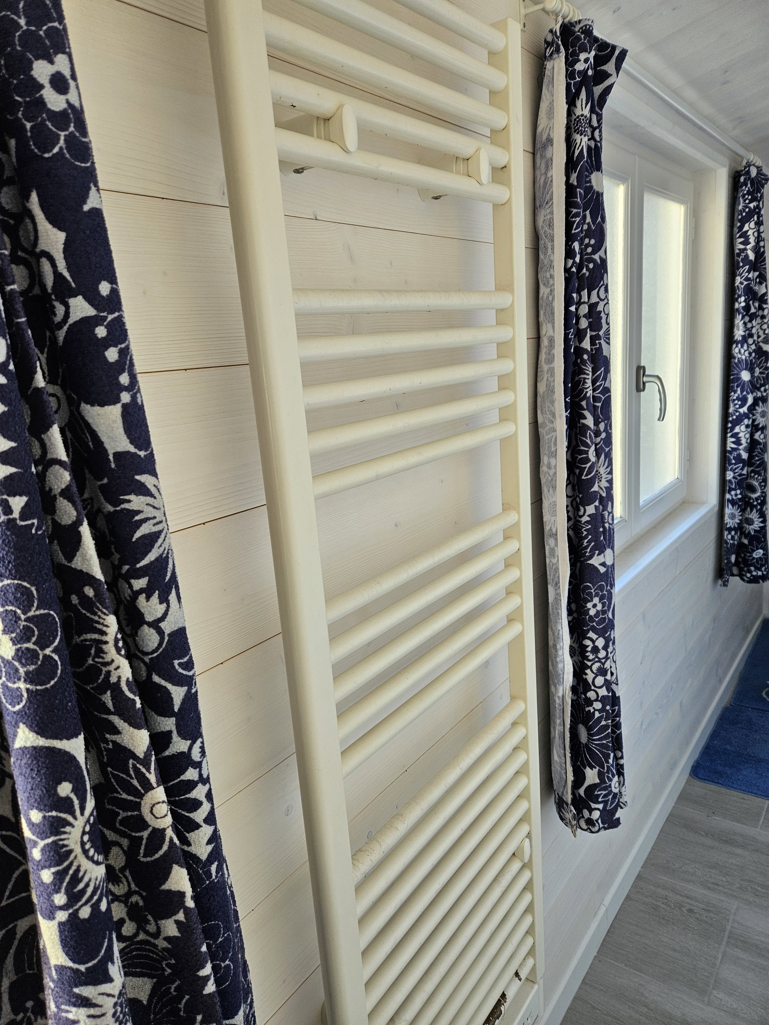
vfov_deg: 73.9
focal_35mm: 23
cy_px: 512
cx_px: 384
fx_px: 681
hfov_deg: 58.9
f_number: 1.8
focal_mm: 5.4
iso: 80
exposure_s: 1/100
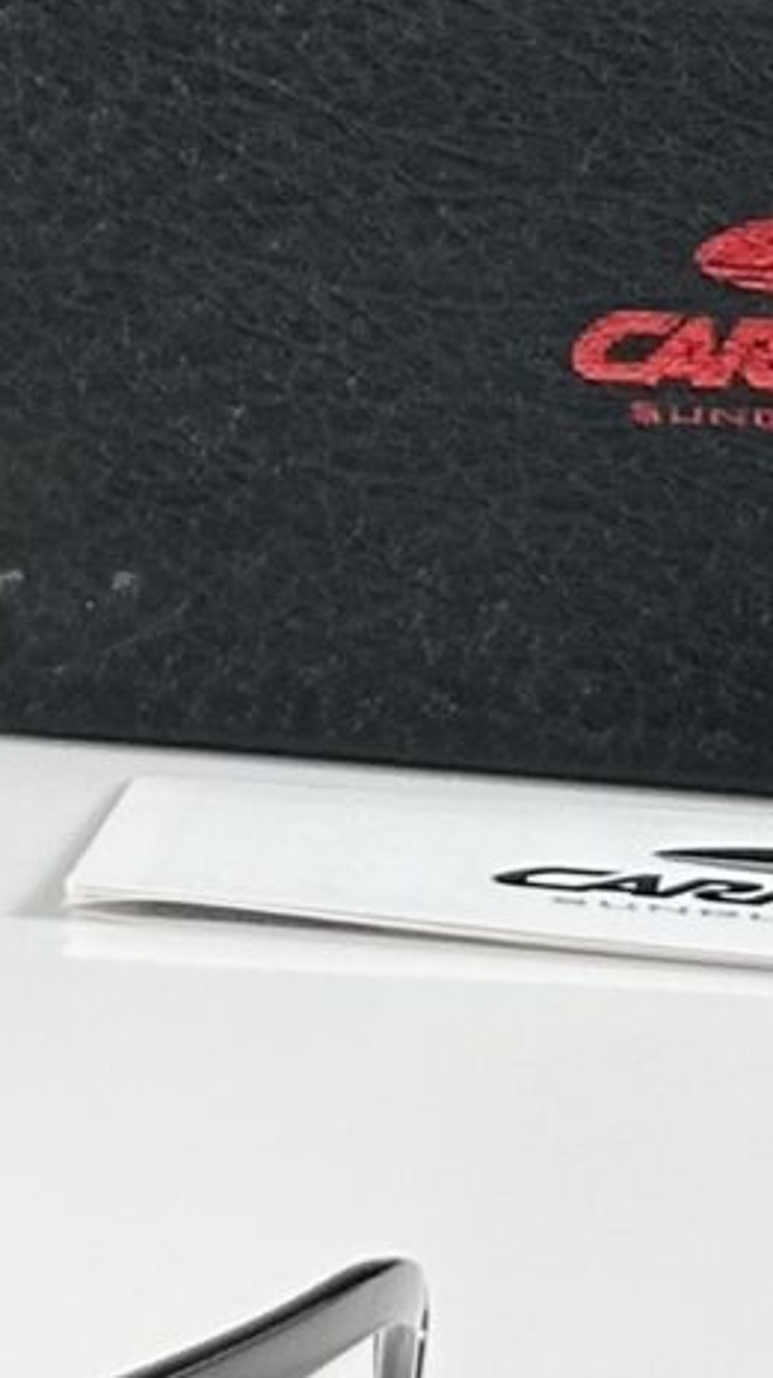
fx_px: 10512
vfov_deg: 7.3
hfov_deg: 4.1
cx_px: -1004
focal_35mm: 288
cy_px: -895
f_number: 1.78
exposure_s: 1/50
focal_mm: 6.86
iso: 64
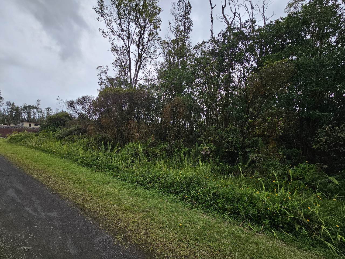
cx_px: 172
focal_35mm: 13
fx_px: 130
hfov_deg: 106.2
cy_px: 130
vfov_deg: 89.9
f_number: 2.2
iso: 50
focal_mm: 2.2
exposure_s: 1/588
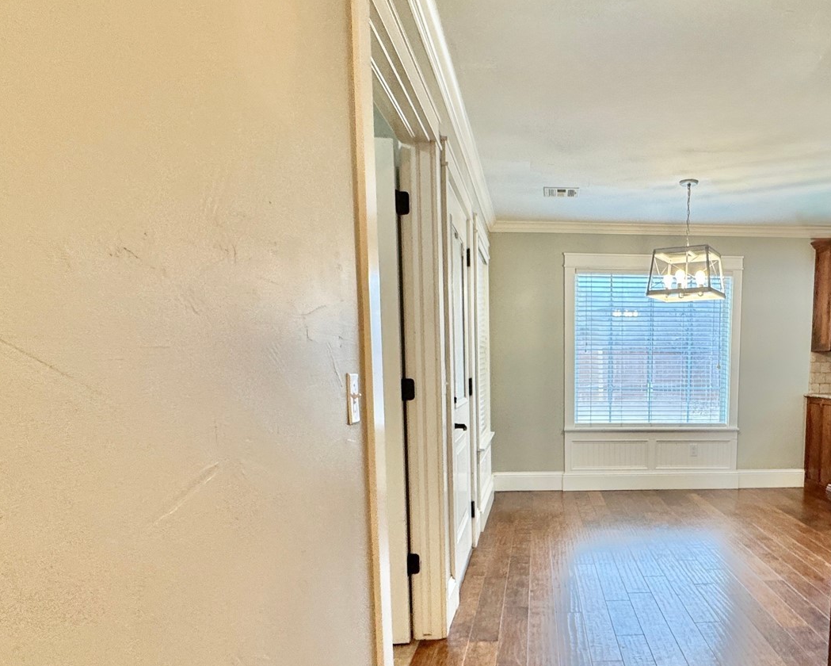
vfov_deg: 55.8
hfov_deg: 65.5
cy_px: 436
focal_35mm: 25
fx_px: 615
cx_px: 580
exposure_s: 1/120
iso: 160
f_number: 2.2
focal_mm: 2.22
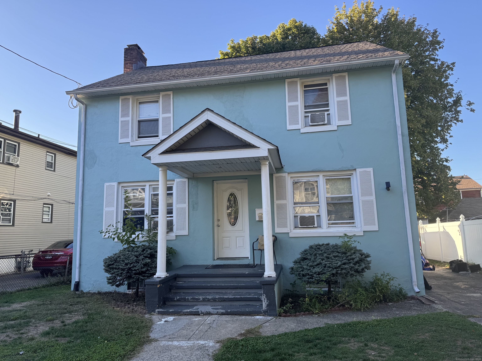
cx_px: 241
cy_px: 180
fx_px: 334
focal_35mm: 24
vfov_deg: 56.8
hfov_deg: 71.6
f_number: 1.78
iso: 80
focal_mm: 6.76
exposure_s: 1/558
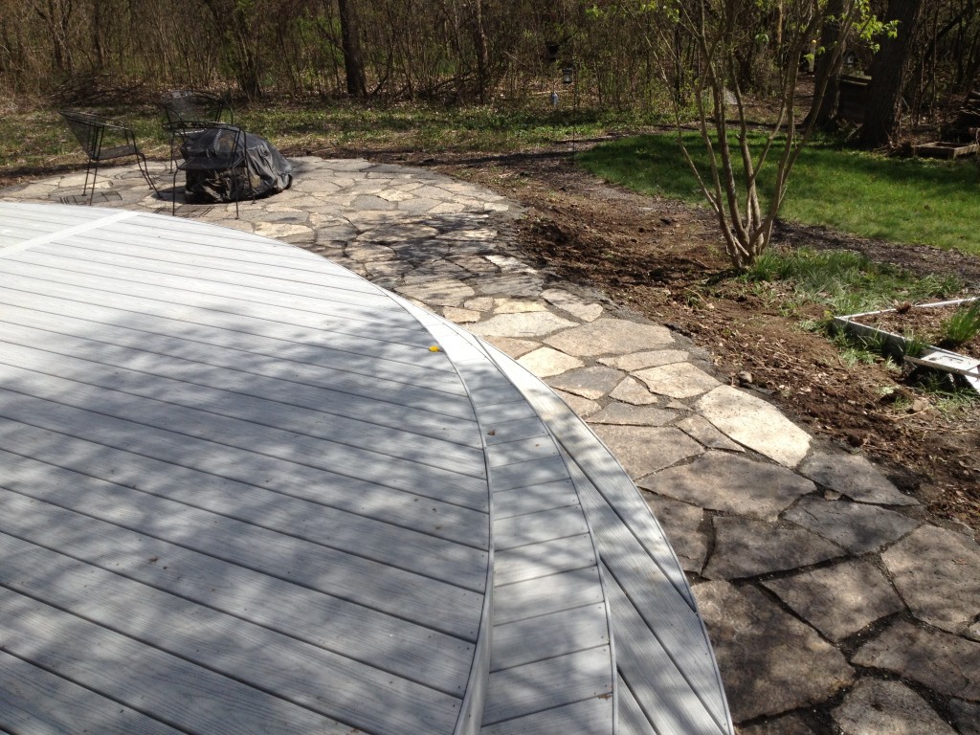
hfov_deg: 52.6
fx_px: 991
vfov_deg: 40.7
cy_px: 368
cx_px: 490
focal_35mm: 35
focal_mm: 4.28
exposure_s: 1/1672
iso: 64
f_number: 2.4
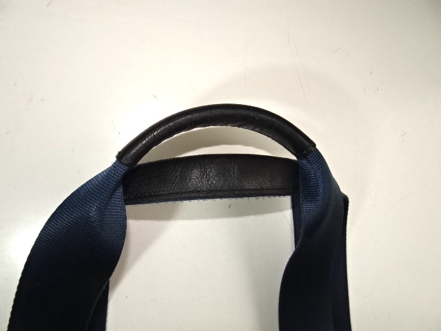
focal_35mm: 24
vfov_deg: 56.8
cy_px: 166
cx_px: 220
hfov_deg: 71.6
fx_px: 306
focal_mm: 4.1
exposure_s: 1/125
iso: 80
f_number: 3.5
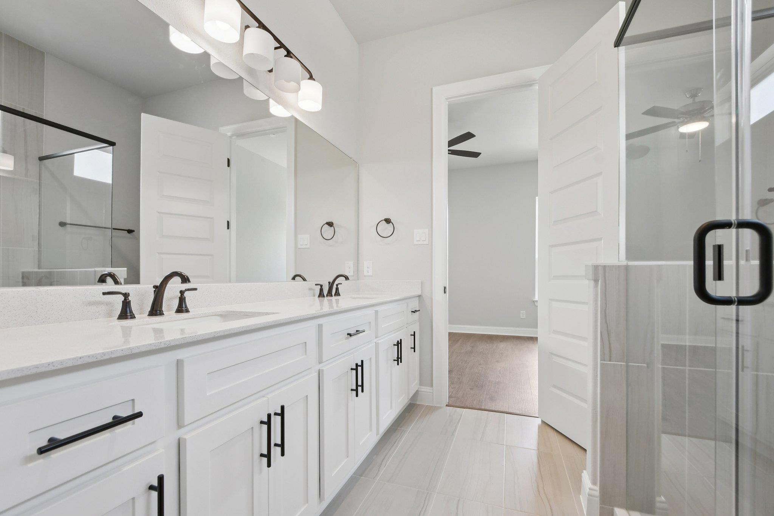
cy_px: 258
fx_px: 322
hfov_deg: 100.4
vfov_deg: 77.3
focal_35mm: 15
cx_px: 387
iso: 400
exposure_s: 1/40
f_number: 8
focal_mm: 10
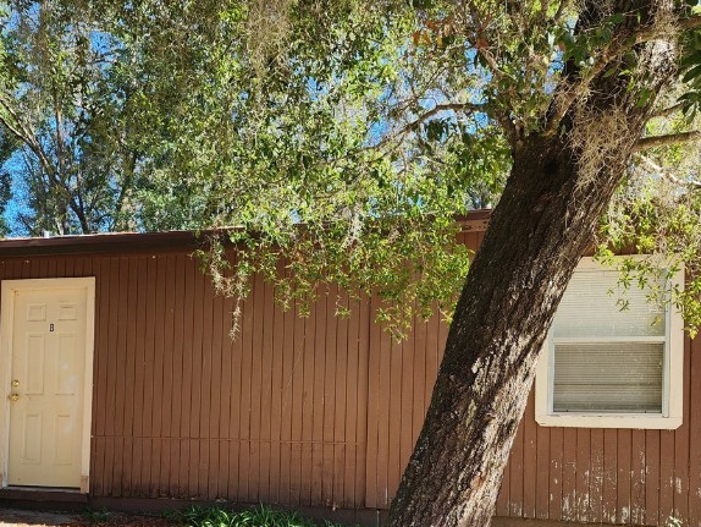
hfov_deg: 45.4
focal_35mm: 41
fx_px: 831
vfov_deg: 34.1
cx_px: 265
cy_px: 418
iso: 12
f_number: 1.8
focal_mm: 6.4
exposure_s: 1/188
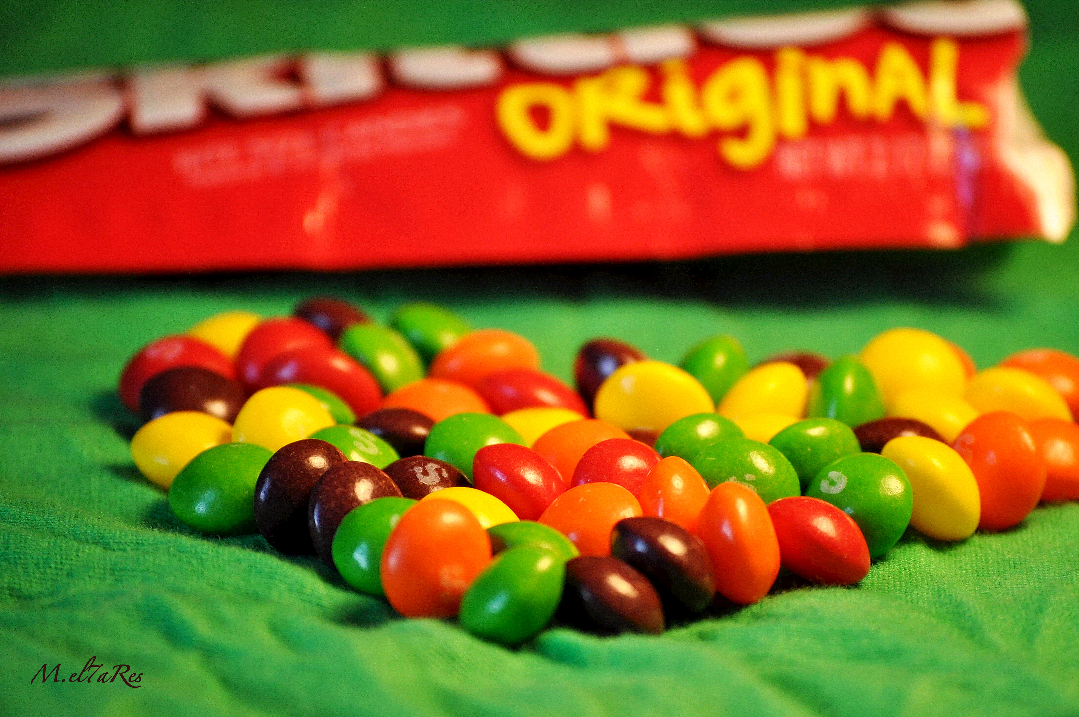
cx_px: 540
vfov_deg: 4.6
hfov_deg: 6.9
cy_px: 358
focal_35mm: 300
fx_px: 8981
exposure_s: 1/125
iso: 1000
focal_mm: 200
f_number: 5.6
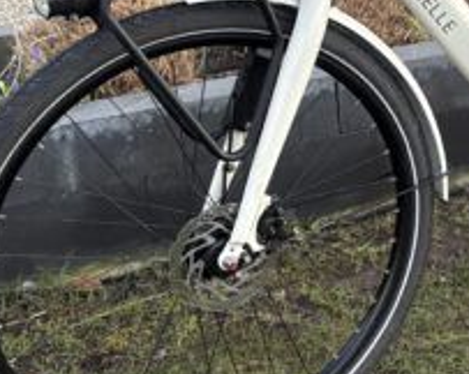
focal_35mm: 75
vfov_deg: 20.1
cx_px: 497
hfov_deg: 24.0
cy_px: 67
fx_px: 1040
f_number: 1.6
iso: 200
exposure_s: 1/60
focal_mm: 5.96
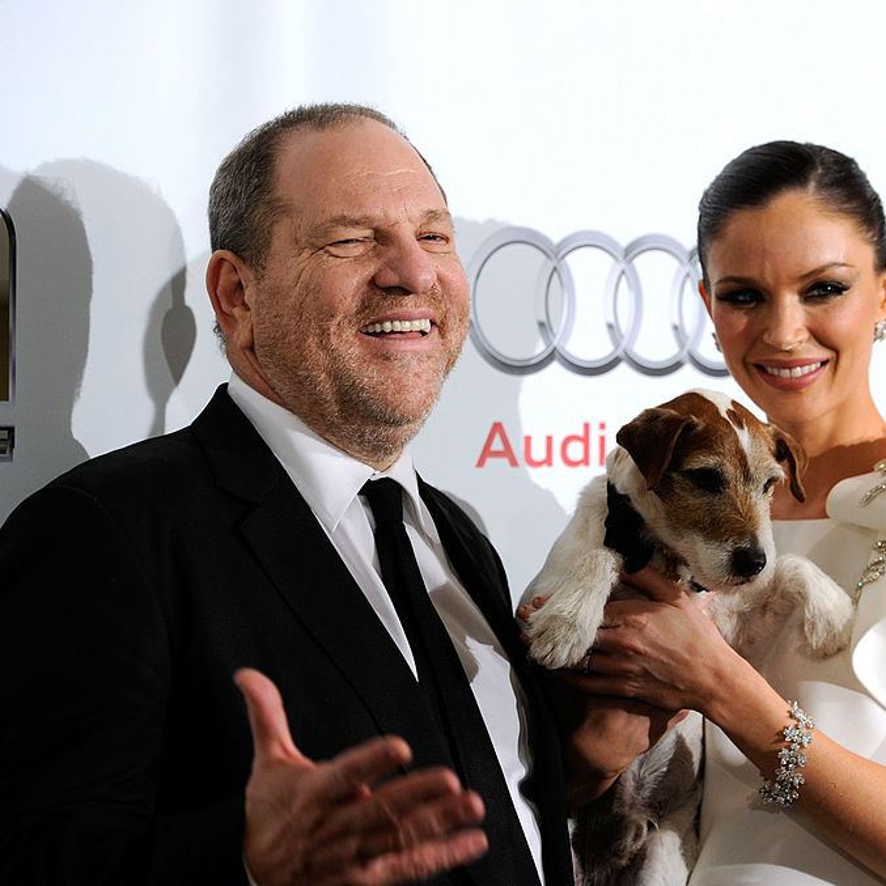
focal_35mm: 122
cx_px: 628
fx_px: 3533
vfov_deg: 14.3
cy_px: 442
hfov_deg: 14.3
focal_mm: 95
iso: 1600
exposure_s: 1/200
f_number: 5
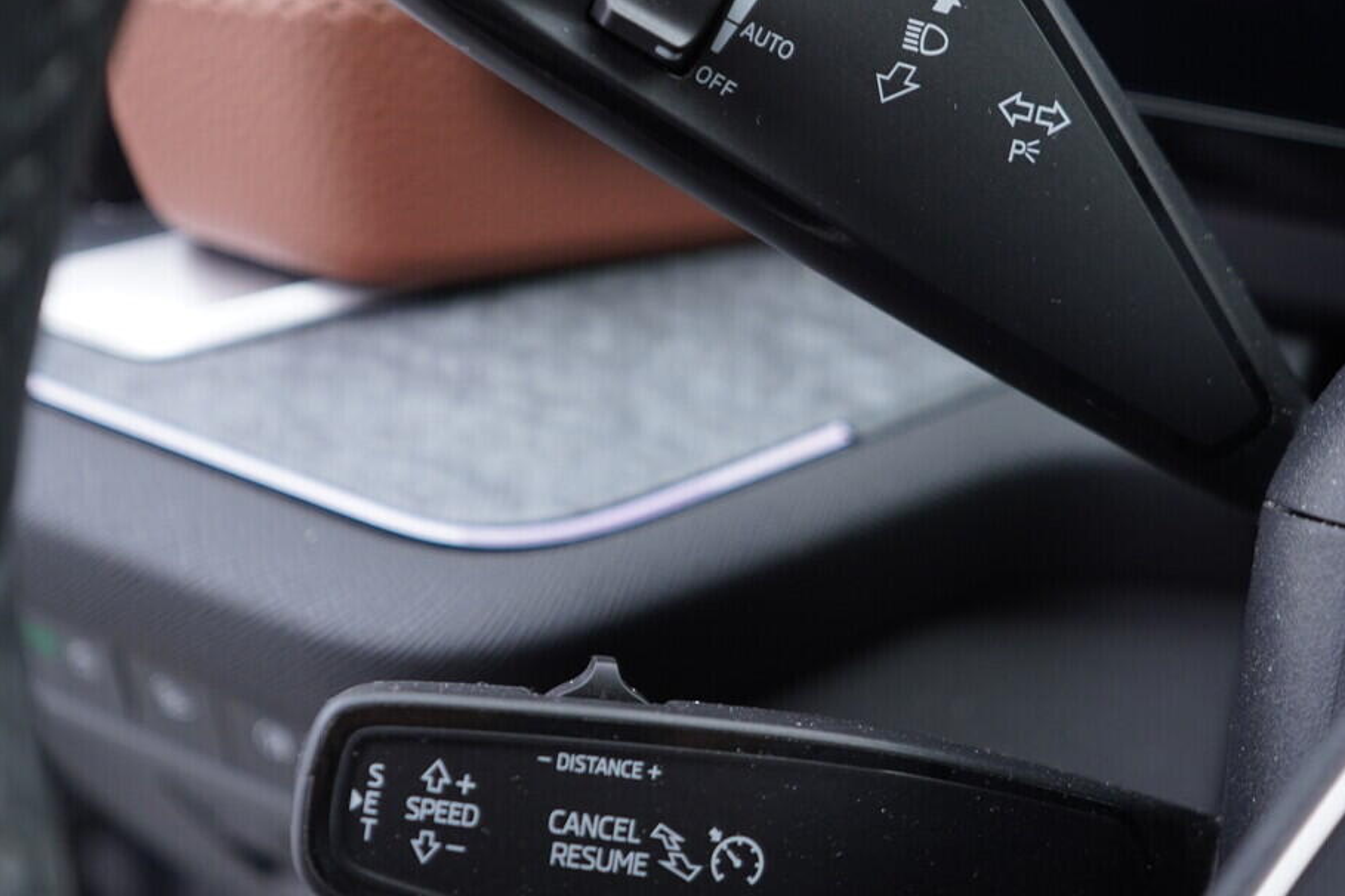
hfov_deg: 35.0
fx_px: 2129
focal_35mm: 57
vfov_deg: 23.7
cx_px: 753
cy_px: 340
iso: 250
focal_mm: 24
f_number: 2.8
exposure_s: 1/40
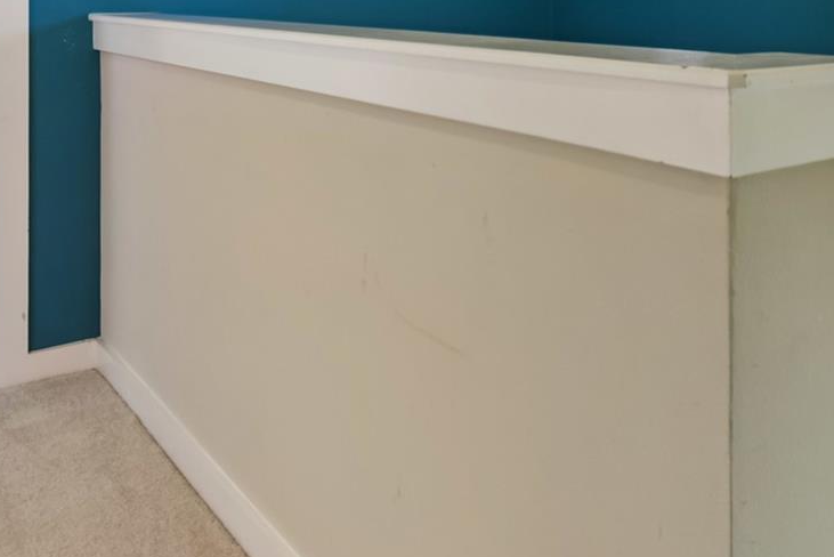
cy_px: -9
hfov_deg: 43.3
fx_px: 973
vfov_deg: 29.6
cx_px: 715
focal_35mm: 42
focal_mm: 15
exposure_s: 1/30
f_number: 8
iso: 100
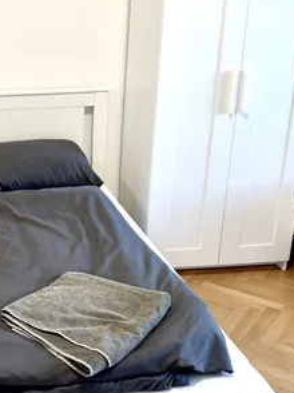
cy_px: 194
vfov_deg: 38.9
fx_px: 556
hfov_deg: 28.2
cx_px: 13
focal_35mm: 49
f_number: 1.78
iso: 160
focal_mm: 6.76
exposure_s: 1/100
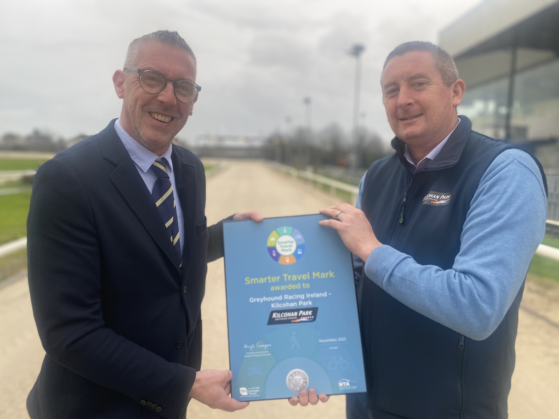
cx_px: 280
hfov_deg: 67.3
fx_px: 420
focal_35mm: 26
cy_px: 210
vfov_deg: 53.1
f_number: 1.8
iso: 32
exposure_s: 1/224
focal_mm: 4.25
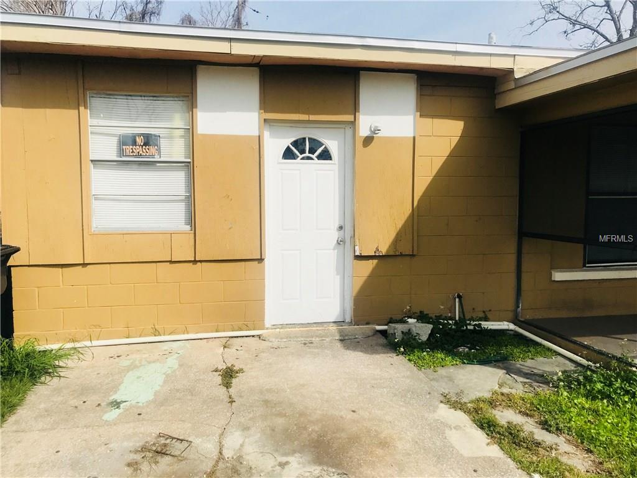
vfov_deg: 49.7
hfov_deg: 63.4
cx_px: 318
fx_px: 515
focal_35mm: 28
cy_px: 239
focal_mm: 3.99
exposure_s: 1/3831
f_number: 1.8
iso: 20
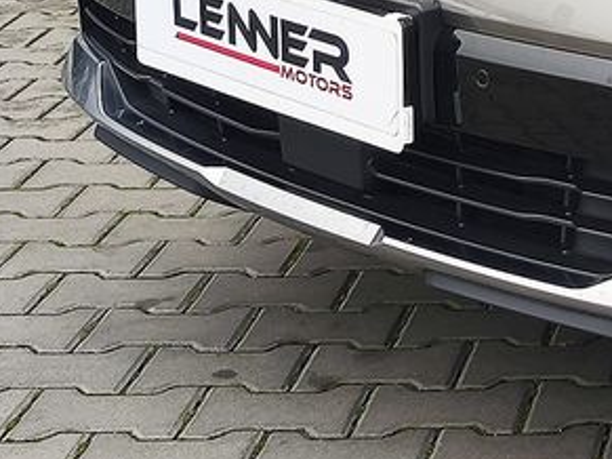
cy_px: -147
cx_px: 1138
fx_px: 1679
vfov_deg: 14.8
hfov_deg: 16.7
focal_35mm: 95
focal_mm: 7.01
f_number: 1.69
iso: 157
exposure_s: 1/100
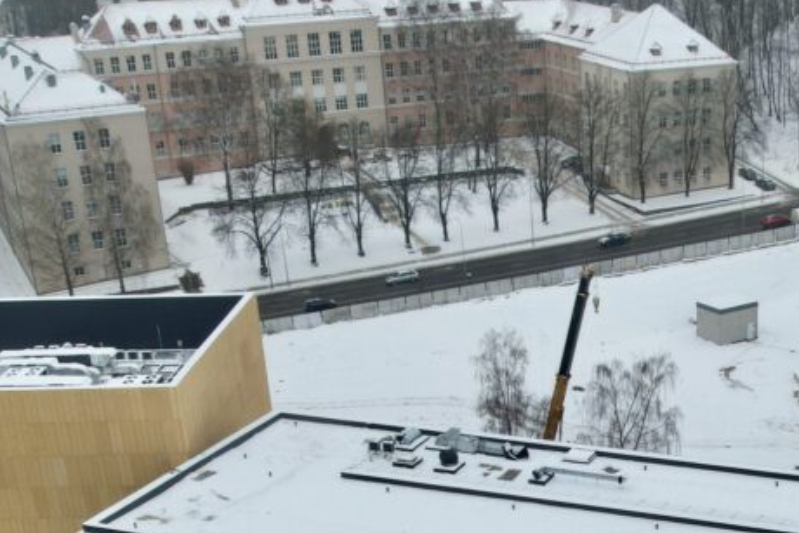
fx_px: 1088
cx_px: 566
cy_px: 570
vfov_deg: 25.7
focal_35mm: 49
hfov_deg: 39.6
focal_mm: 8.38
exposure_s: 1/160
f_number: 2.8
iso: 100
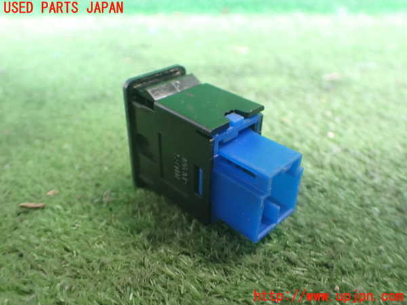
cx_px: 204
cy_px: 152
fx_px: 353
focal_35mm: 30
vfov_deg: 46.8
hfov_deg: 60.0
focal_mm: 5.4
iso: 800
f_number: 2.3
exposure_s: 1/40
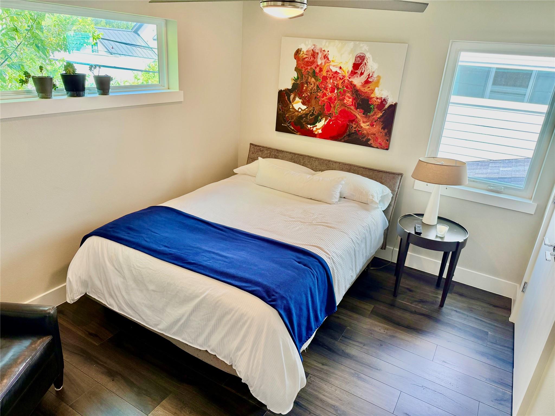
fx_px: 385
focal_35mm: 24
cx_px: 278
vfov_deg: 56.8
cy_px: 208
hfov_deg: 71.6
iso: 125
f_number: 1.78
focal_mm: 6.76
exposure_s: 1/120
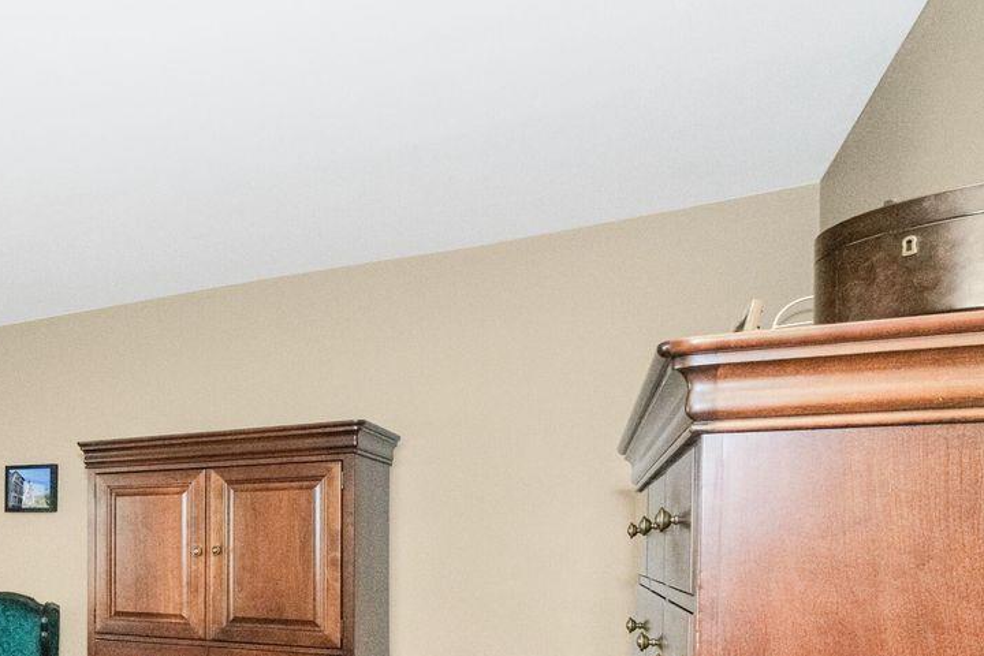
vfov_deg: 39.2
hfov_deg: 47.7
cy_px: 545
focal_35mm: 32
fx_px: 875
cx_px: -19
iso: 1600
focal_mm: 10
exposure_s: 1/60
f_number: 9
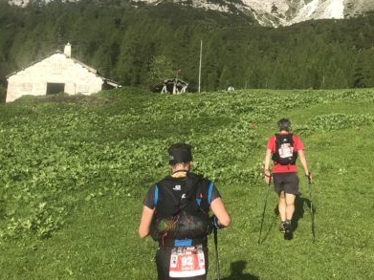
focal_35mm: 55
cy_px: 54
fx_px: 594
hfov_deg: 34.0
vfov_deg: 26.1
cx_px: 295
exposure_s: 1/1709
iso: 20
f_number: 1.8
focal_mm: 3.99
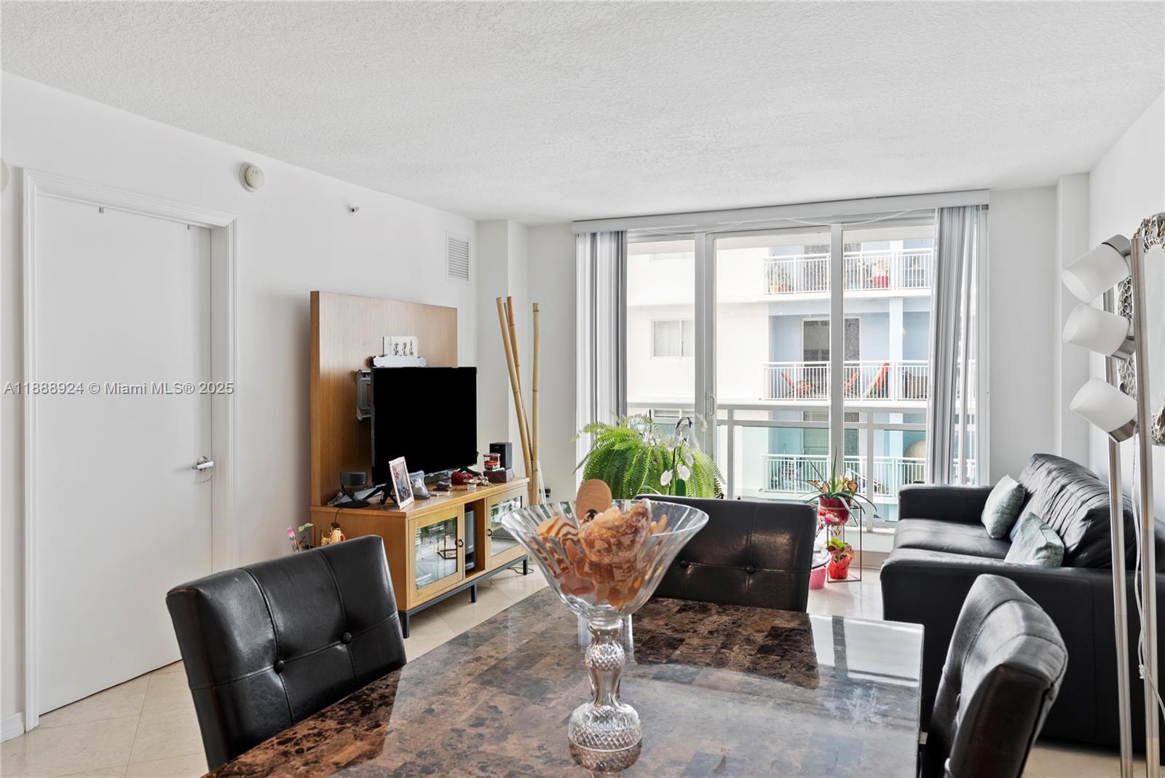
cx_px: 582
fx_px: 809
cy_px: 389
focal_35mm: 25
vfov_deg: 51.3
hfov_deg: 71.5
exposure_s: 1/3
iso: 400
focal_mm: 25
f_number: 7.1
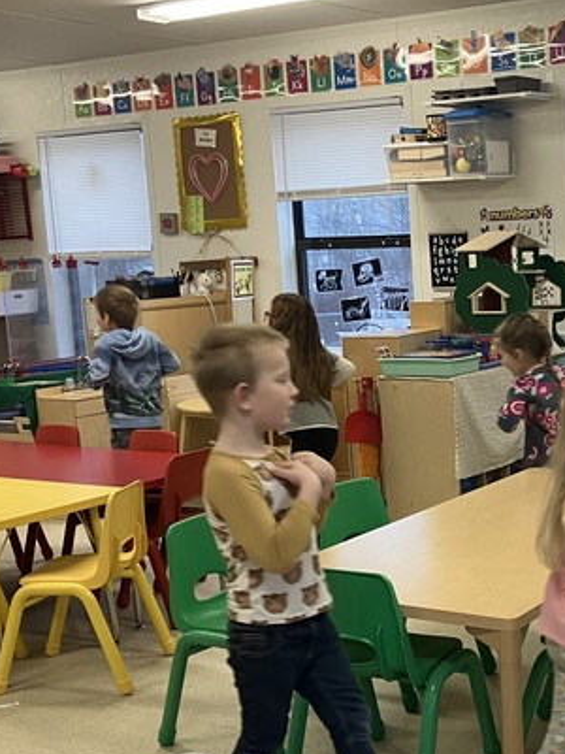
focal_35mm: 56
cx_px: 493
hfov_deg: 25.4
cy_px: 477
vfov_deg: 34.2
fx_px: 1219
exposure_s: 1/60
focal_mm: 3.99
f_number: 1.8
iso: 80
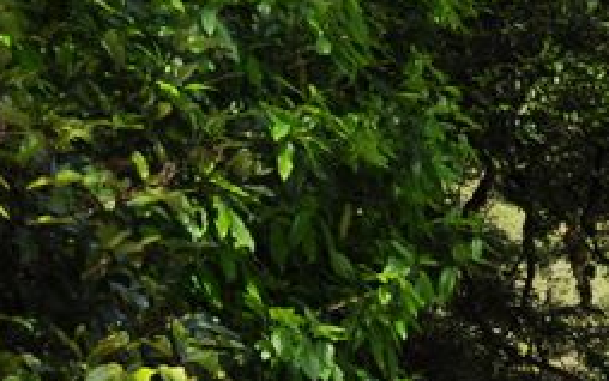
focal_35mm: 129
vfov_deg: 9.9
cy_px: 542
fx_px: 2143
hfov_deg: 14.3
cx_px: 1086
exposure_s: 1/125
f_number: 9
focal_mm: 21
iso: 200
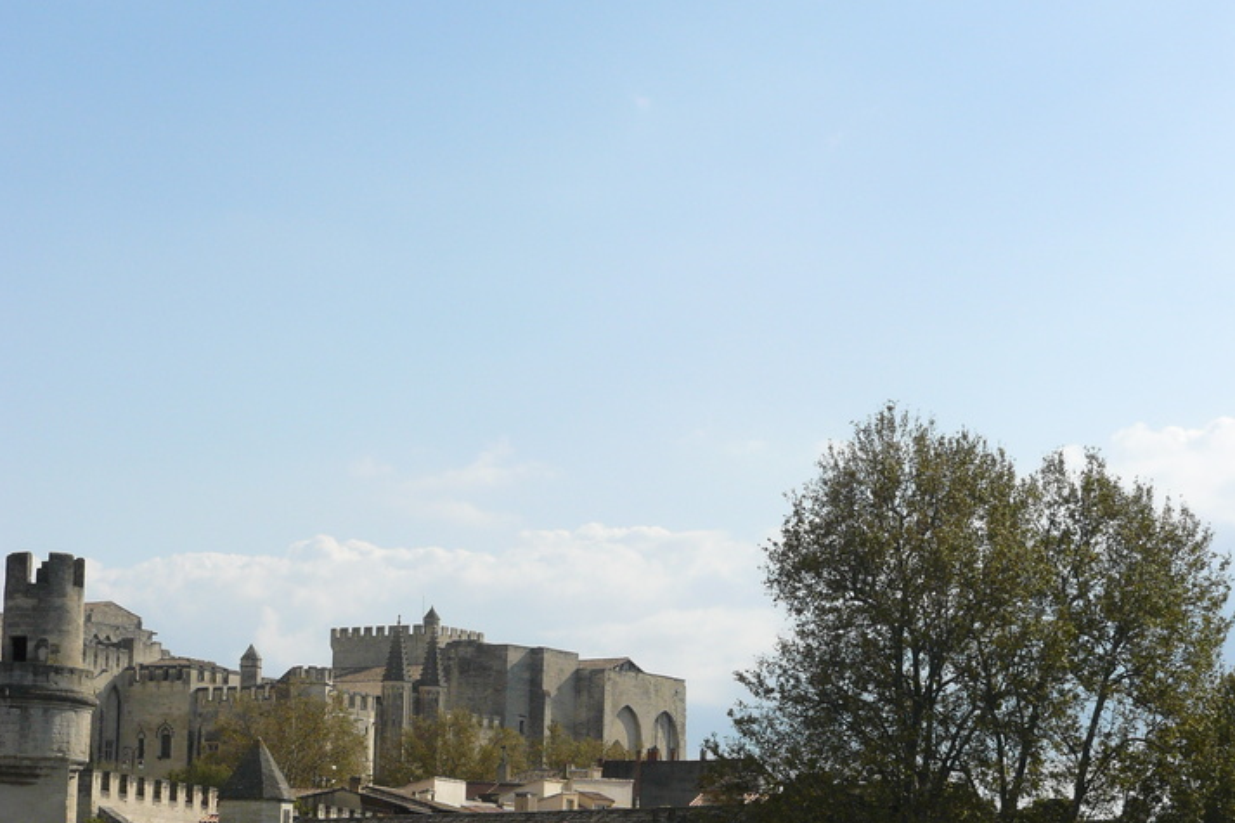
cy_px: 703
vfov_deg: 14.9
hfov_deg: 22.4
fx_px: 3121
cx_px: 617
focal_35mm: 91
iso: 100
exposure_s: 1/500
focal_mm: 10.9
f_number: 6.3
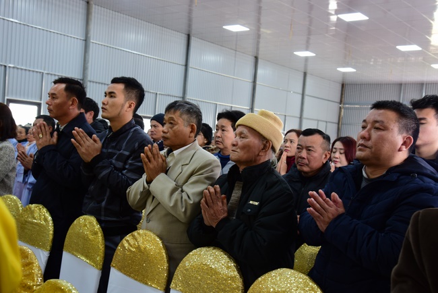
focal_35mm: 44
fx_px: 536
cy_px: 146
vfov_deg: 30.5
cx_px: 219
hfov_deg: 44.5
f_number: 8
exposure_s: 1/20
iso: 1250
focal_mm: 44
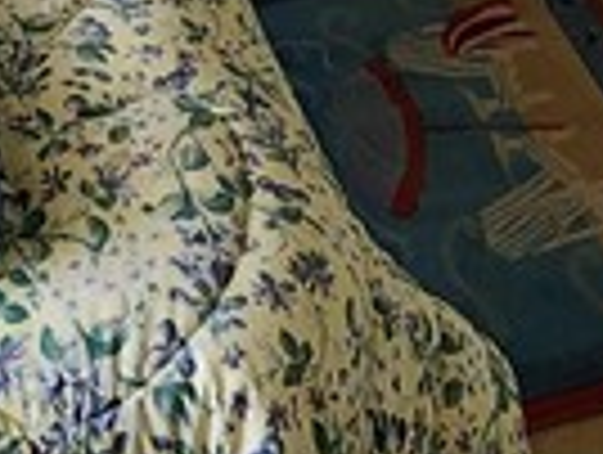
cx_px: 310
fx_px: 1728
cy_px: -692
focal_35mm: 99
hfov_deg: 19.8
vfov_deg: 11.7
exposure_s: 1/60
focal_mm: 2.2
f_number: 2.2
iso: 80
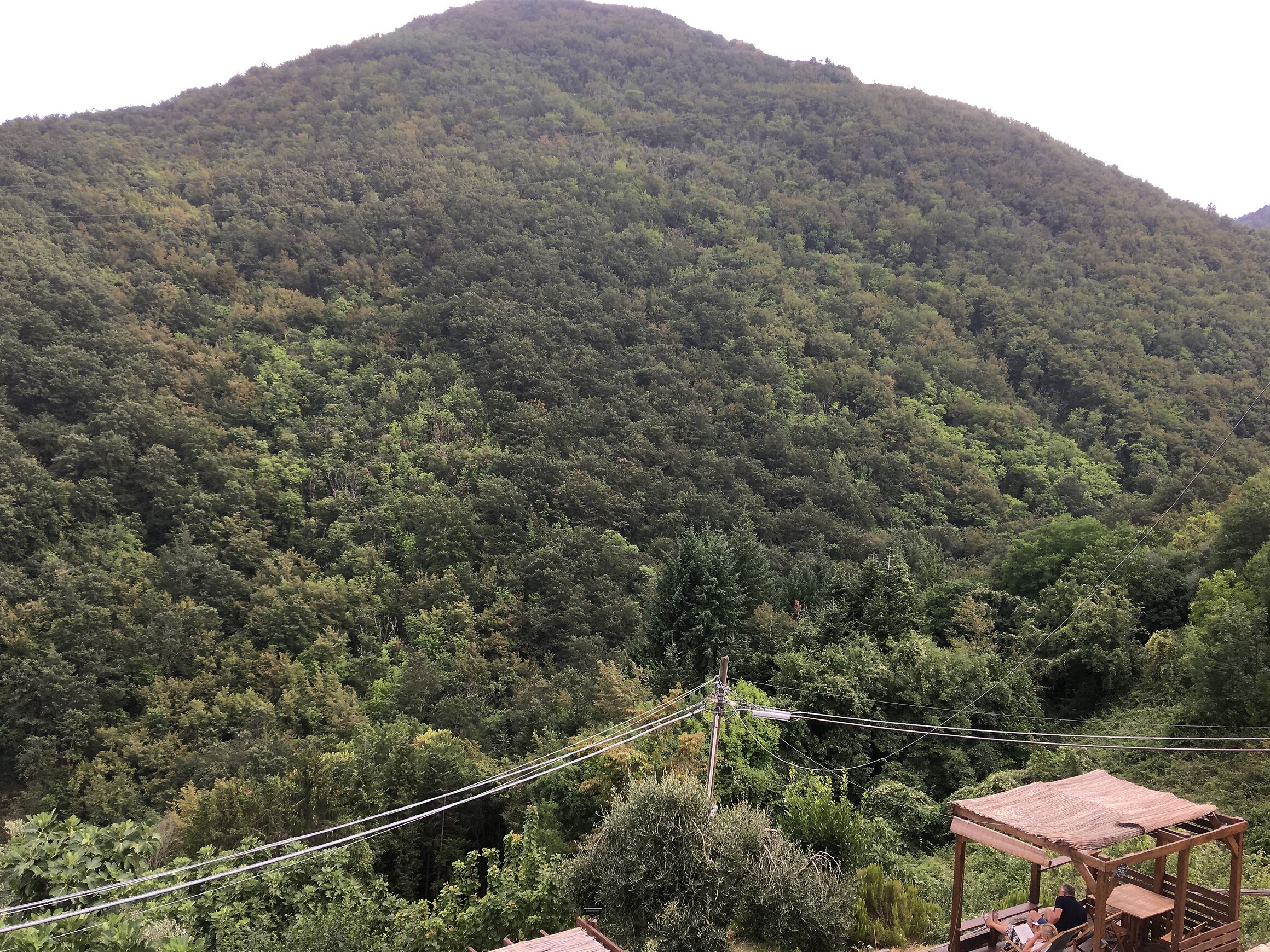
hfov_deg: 60.0
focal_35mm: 30
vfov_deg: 46.8
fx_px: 1101
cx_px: 643
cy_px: 470
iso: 25
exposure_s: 1/125
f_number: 2.2
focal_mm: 4.15
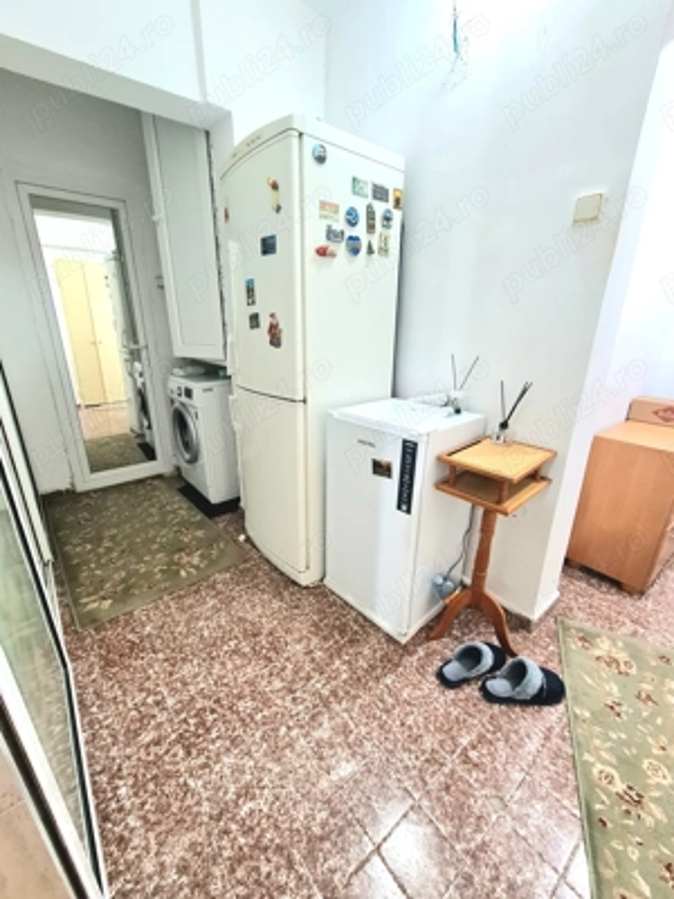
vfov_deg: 106.2
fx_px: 337
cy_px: 450
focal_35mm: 13
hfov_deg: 89.9
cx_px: 337
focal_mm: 2.2
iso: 320
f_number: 2.2
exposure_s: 1/33
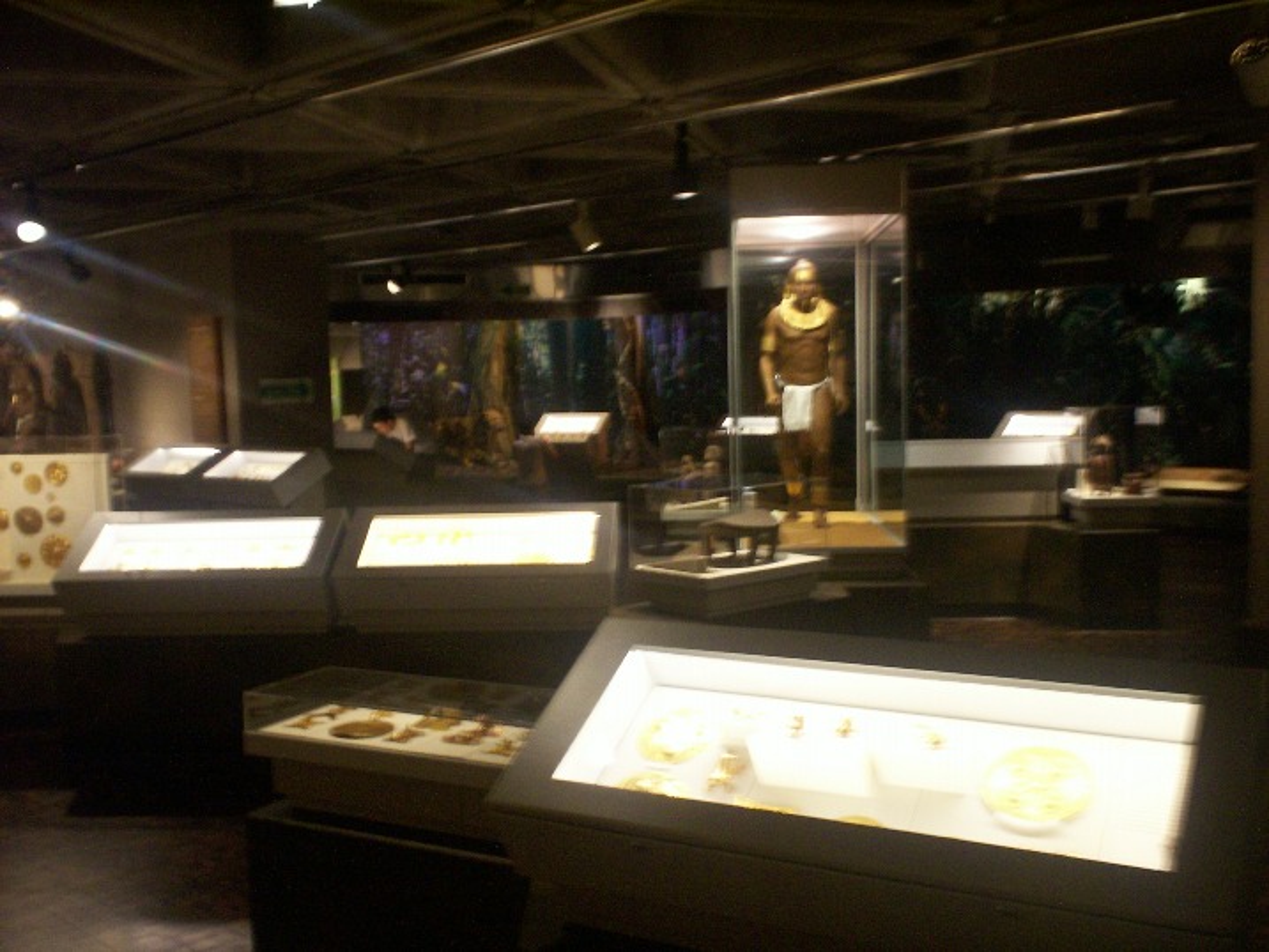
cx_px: 634
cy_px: 476
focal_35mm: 36
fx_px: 1320
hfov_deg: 51.3
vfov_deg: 39.7
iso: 200
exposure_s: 1/2
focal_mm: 6
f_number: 4.5
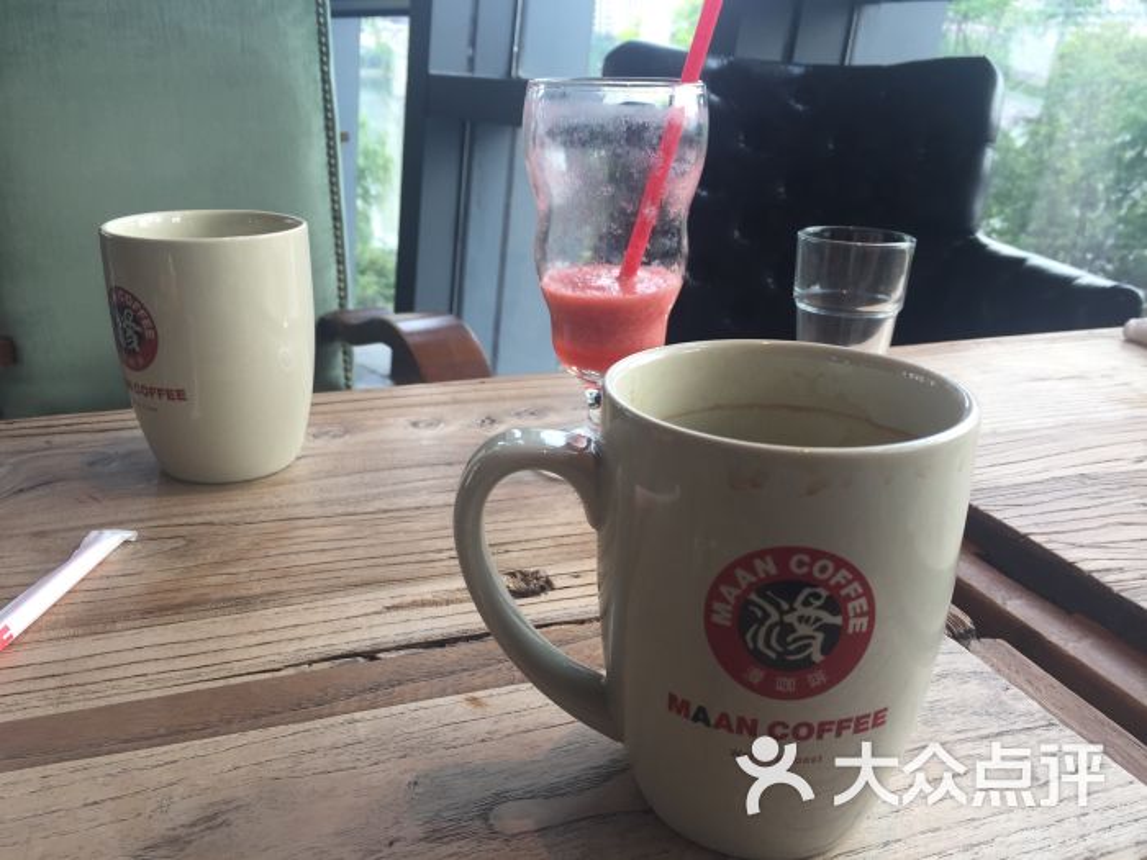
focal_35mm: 29
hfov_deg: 61.7
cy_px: 430
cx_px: 574
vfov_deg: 48.2
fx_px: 961
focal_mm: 4.15
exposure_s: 1/50
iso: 32
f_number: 2.2
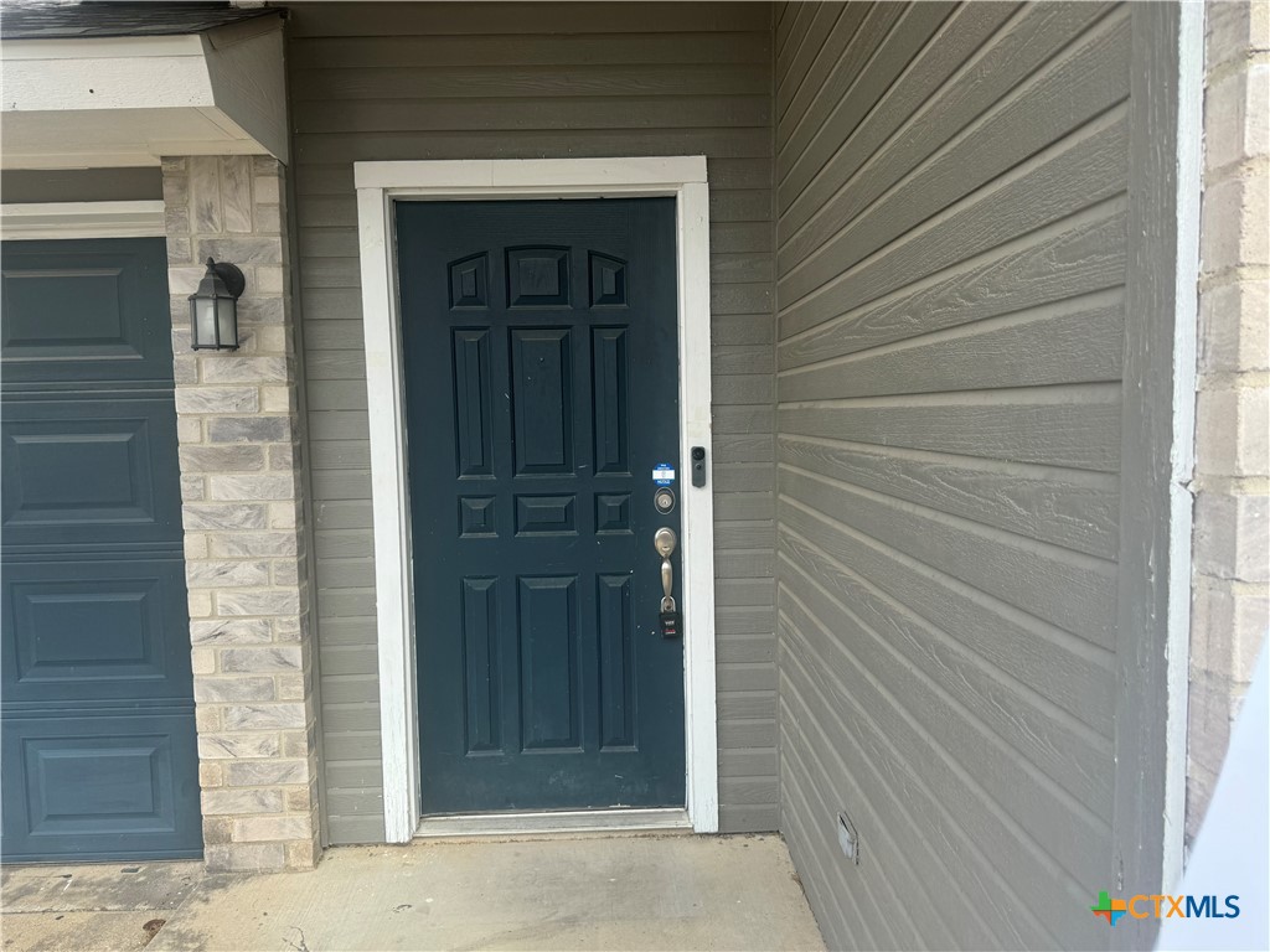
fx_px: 881
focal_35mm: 24
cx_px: 635
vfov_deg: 56.8
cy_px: 476
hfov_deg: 71.6
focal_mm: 6.76
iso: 80
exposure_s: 1/1597
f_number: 1.78
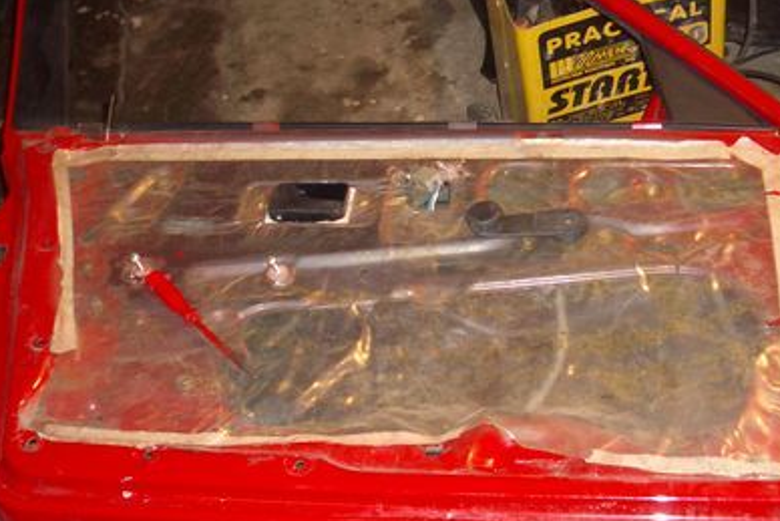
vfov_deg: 22.6
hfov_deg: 33.4
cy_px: 219
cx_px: 376
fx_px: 1300
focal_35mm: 60
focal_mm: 5.8
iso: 100
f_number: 2.6
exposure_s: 1/60
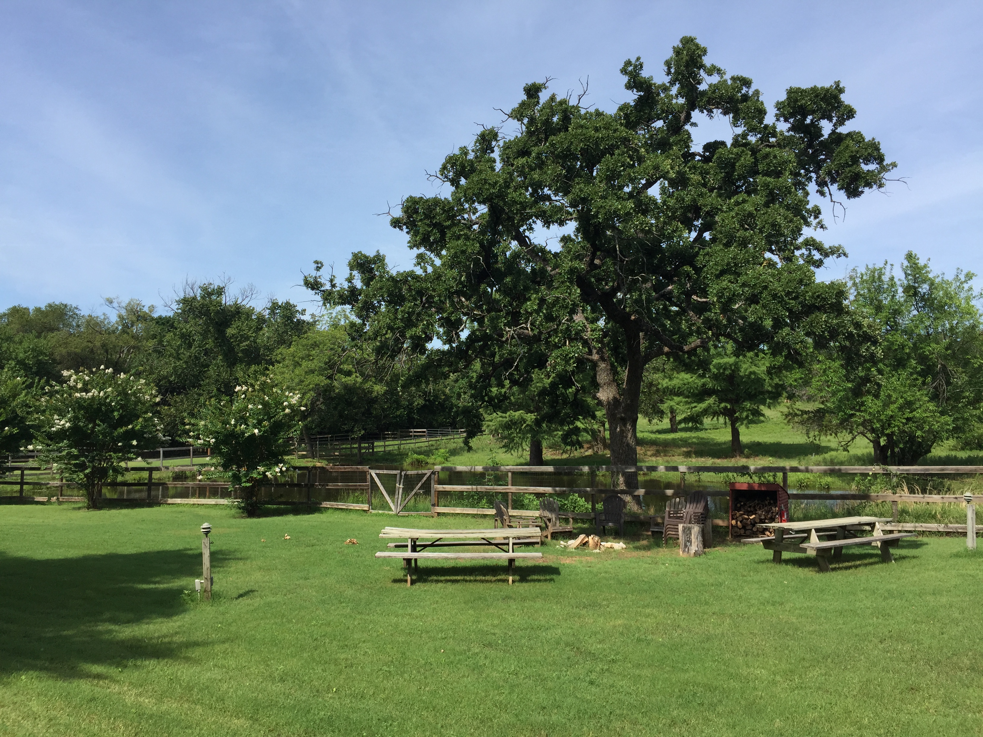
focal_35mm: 29
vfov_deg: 48.2
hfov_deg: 61.7
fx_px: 824
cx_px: 492
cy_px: 368
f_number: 2.2
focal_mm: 4.15
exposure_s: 1/1883
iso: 32
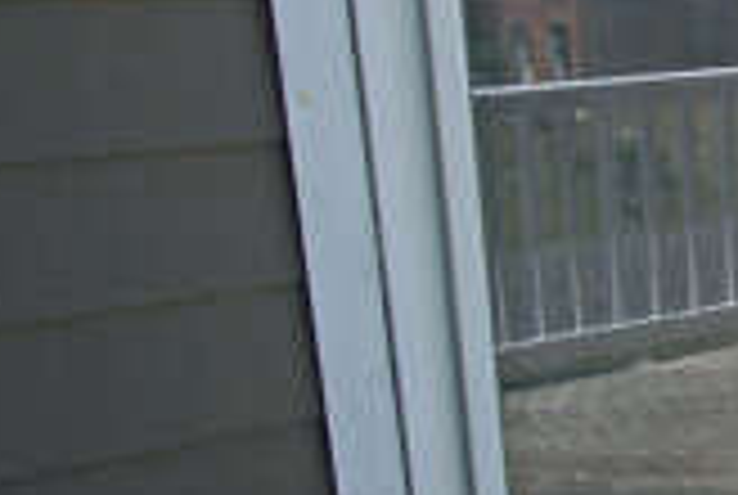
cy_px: 338
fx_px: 1438
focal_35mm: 70
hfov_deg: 24.4
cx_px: 1008
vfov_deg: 19.5
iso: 100
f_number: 7.1
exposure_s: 1/200
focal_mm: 10
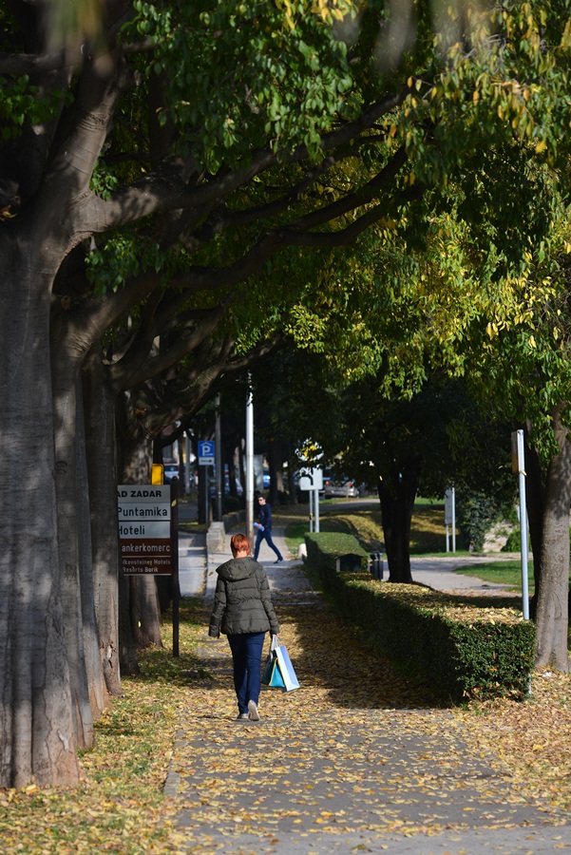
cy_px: 428
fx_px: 4752
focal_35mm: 200
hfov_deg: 6.9
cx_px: 286
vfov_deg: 10.3
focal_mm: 200
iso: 160
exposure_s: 1/400
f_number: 9
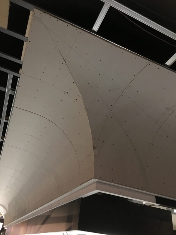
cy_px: 118
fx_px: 197
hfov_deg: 48.2
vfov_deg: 61.7
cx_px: 88
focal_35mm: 29
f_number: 2.2
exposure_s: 1/4
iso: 160
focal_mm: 4.15
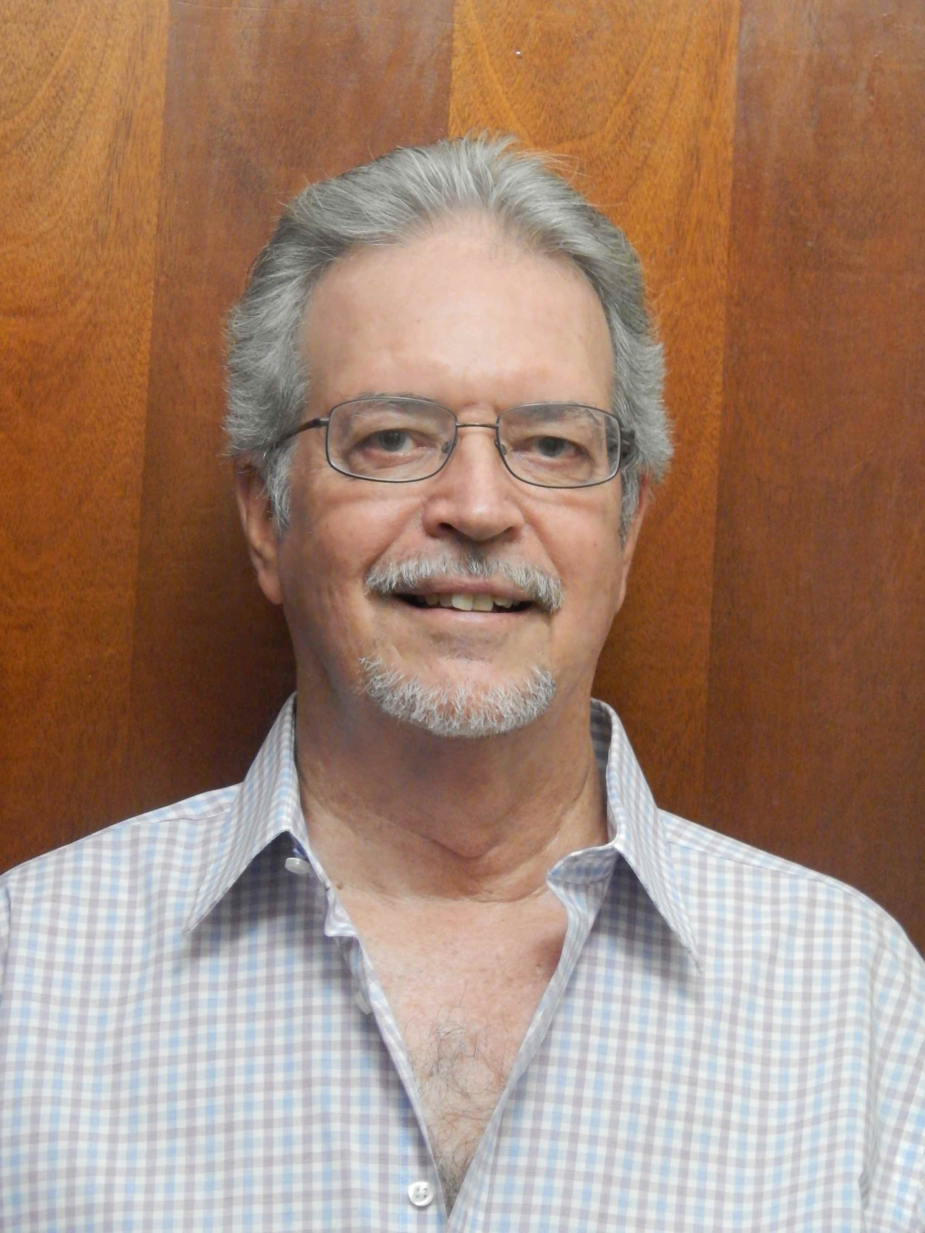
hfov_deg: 12.9
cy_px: 616
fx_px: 4097
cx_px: 462
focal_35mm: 115
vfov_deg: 17.1
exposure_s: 1/6
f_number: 4.6
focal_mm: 20.5
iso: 800
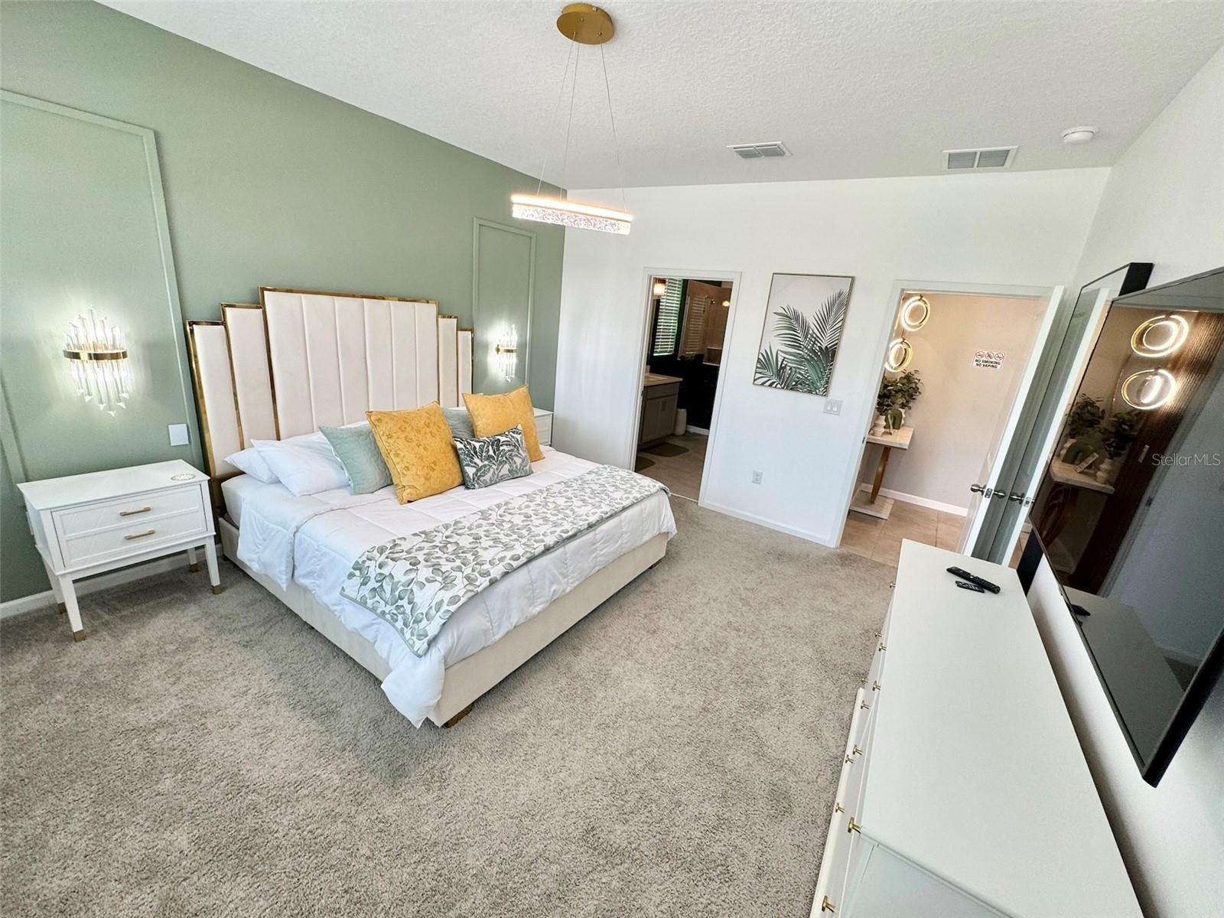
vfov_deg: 85.7
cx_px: 612
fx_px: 495
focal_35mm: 14
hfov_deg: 102.1
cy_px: 459
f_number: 2.2
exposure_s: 1/120
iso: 100
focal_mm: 2.22
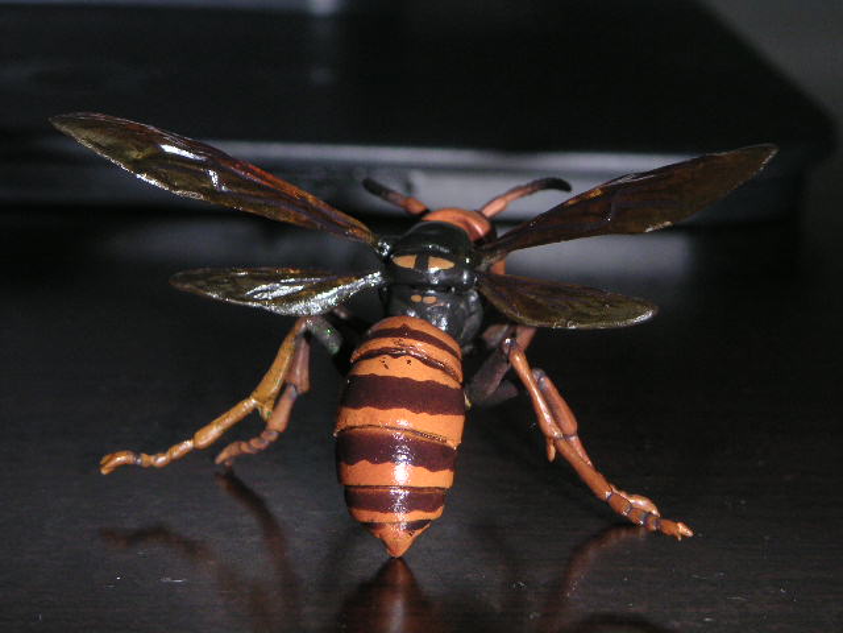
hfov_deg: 17.7
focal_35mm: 111
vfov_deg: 13.3
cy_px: 316
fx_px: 2703
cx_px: 422
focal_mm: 17.1
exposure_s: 1/111
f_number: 8
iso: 160
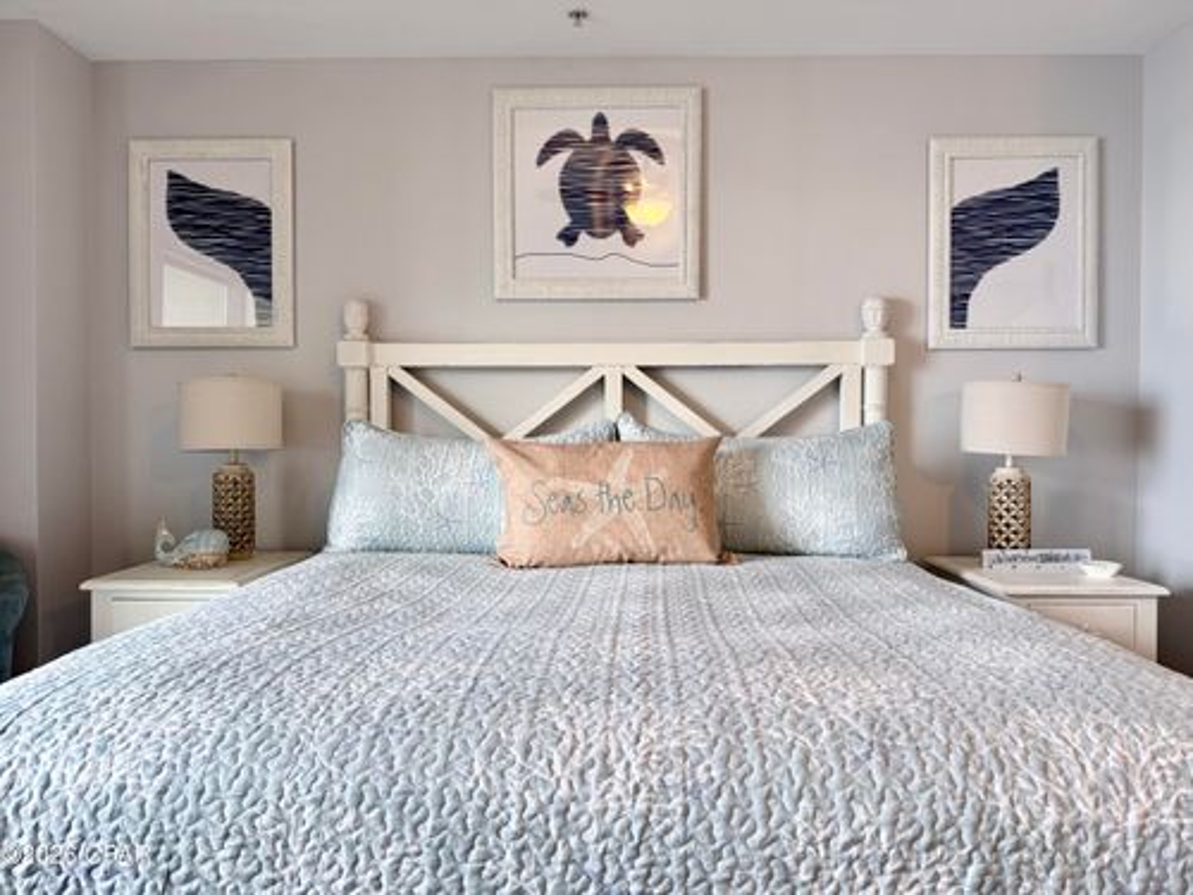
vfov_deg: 56.8
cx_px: 596
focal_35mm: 24
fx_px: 827
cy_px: 448
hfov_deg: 71.6
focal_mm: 6.76
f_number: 1.78
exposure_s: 1/60
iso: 160
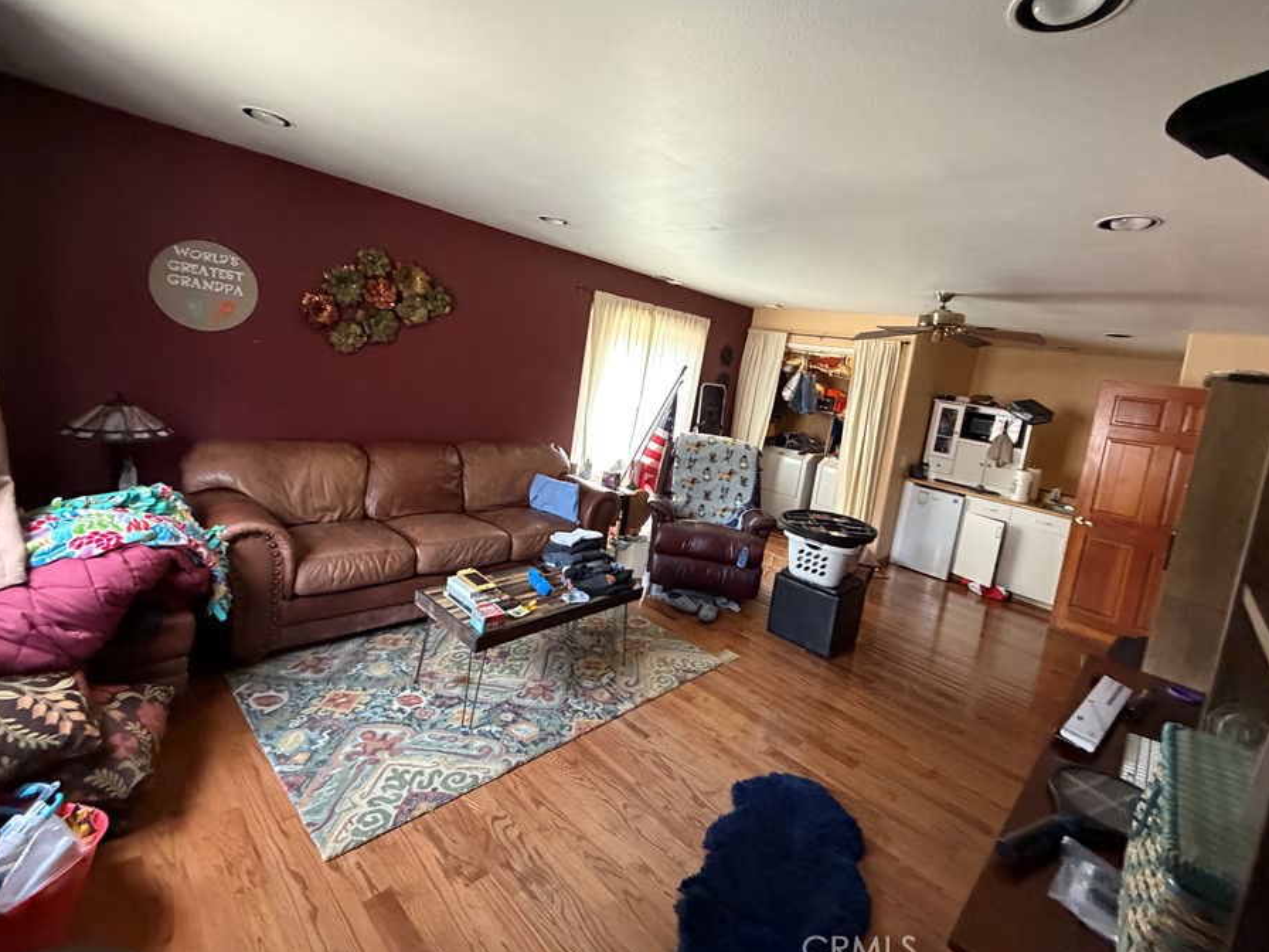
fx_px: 587
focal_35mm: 16
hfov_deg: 94.5
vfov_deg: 77.9
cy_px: 425
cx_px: 650
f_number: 2.2
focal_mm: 2.22
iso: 640
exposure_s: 1/60
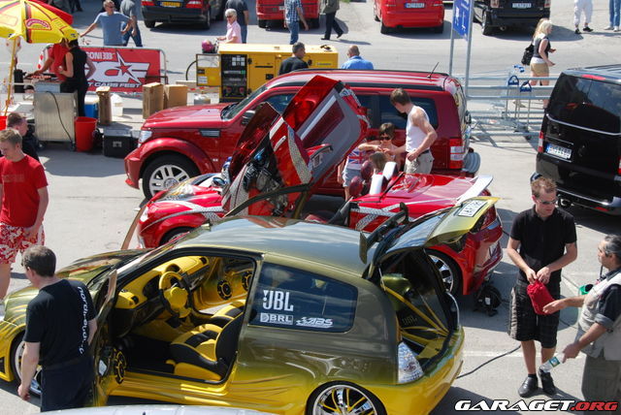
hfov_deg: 30.5
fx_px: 1140
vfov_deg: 20.7
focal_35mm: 66
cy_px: 208
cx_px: 310
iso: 100
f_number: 7.1
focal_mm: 44
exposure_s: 1/200
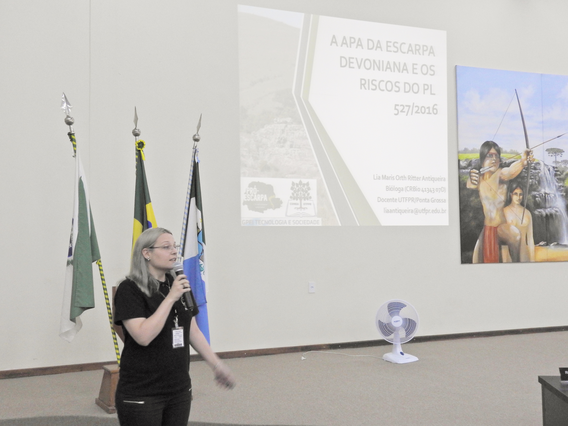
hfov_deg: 52.6
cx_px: 284
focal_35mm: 35
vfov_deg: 40.7
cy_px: 213
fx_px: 574
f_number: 4.8
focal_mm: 6.3
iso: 400
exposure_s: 1/25
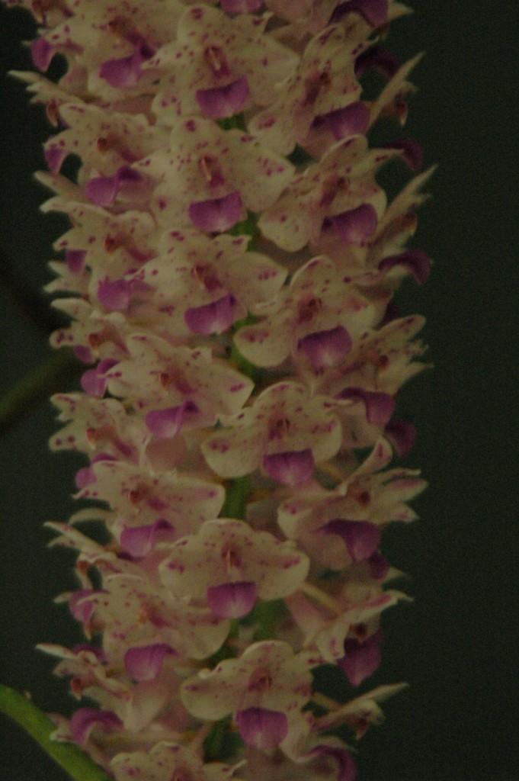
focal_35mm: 360
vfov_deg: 5.7
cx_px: 260
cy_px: 390
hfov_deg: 3.8
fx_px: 7798
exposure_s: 1/60
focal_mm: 240
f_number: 6.3
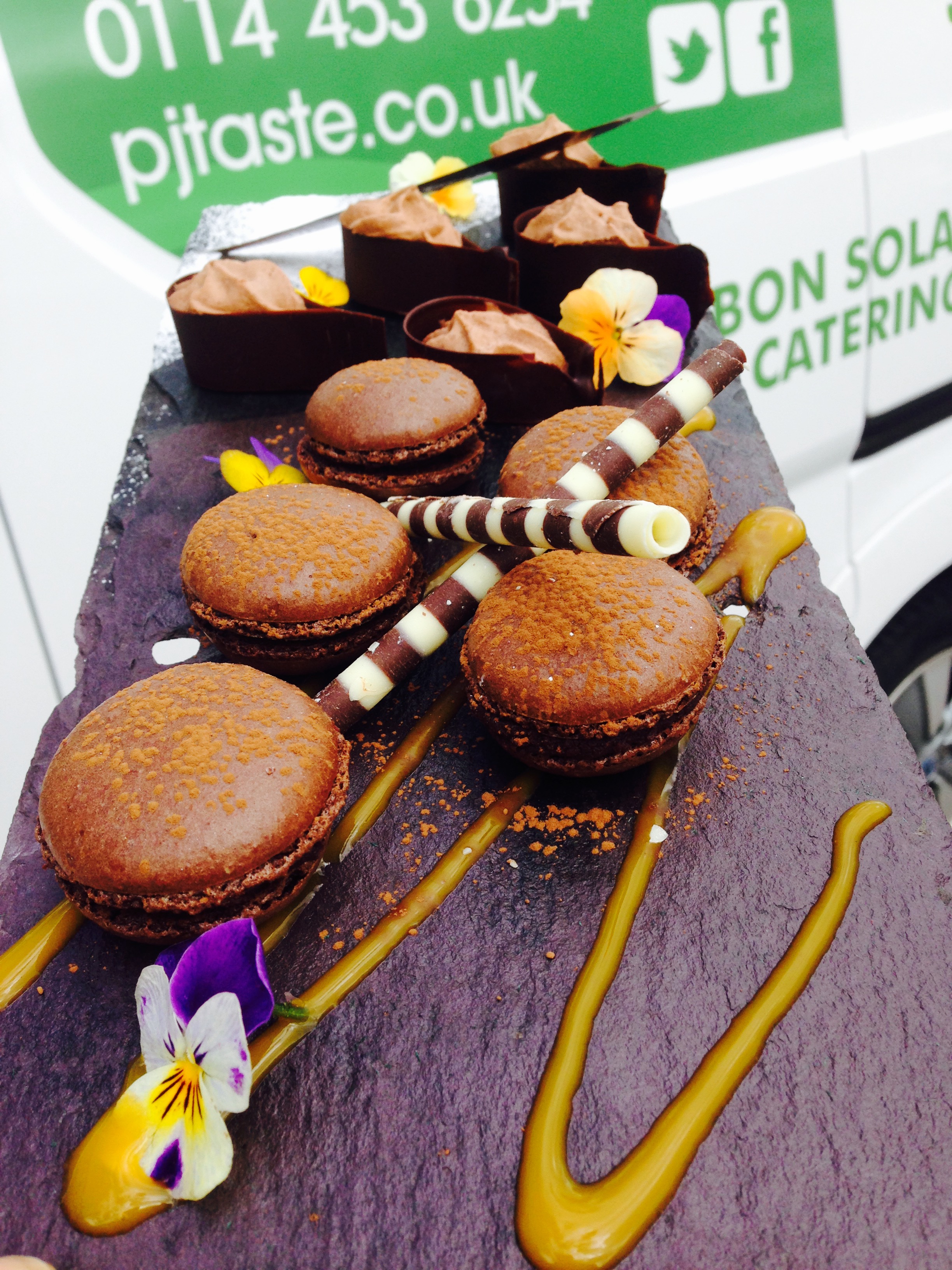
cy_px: 635
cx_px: 476
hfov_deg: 42.9
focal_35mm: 33
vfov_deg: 55.4
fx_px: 1210
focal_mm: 4.12
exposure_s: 1/536
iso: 50
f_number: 2.4
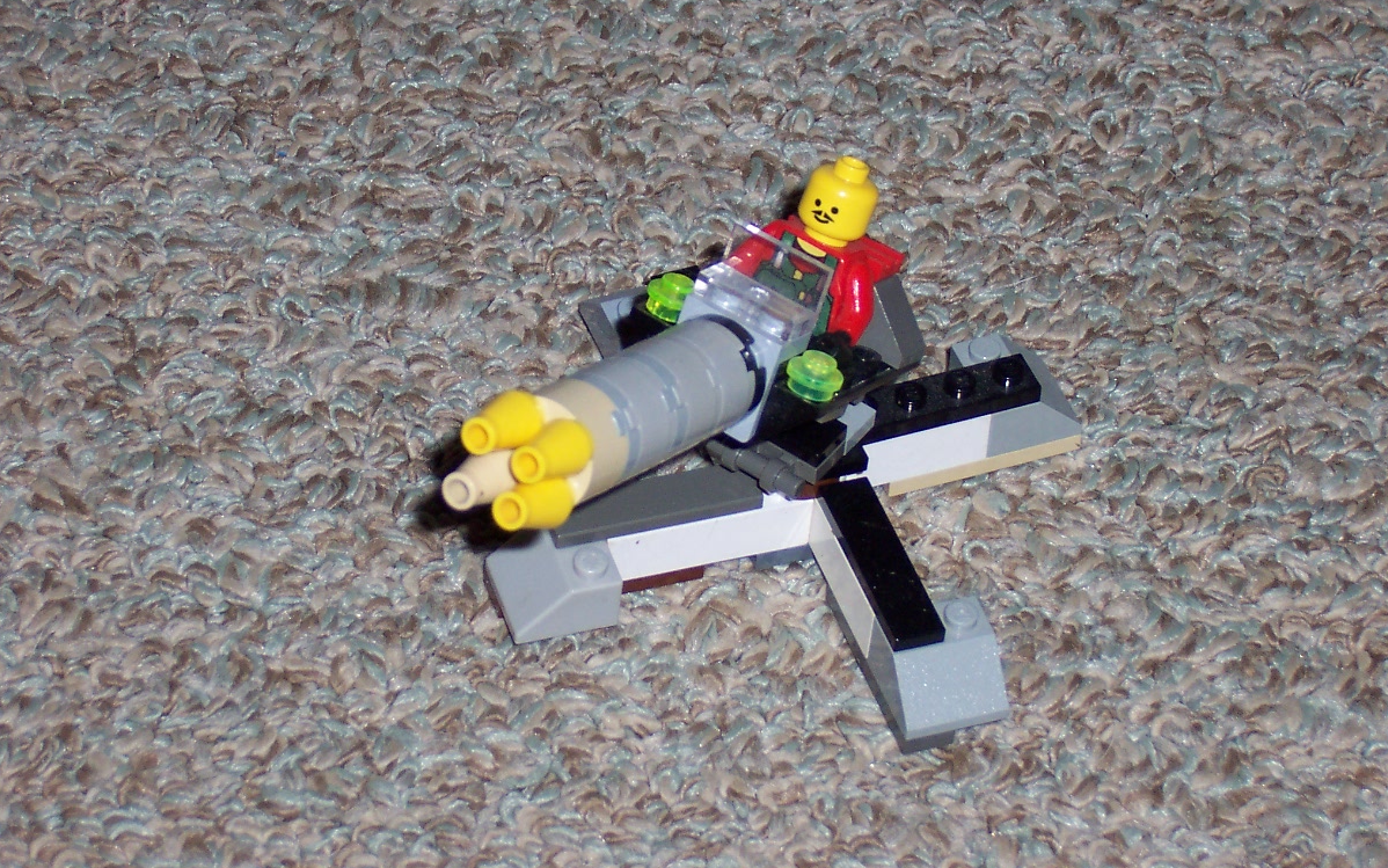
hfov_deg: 15.3
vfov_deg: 9.6
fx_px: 5183
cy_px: 423
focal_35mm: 137
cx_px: 694
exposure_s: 1/125
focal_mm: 20
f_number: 4.8
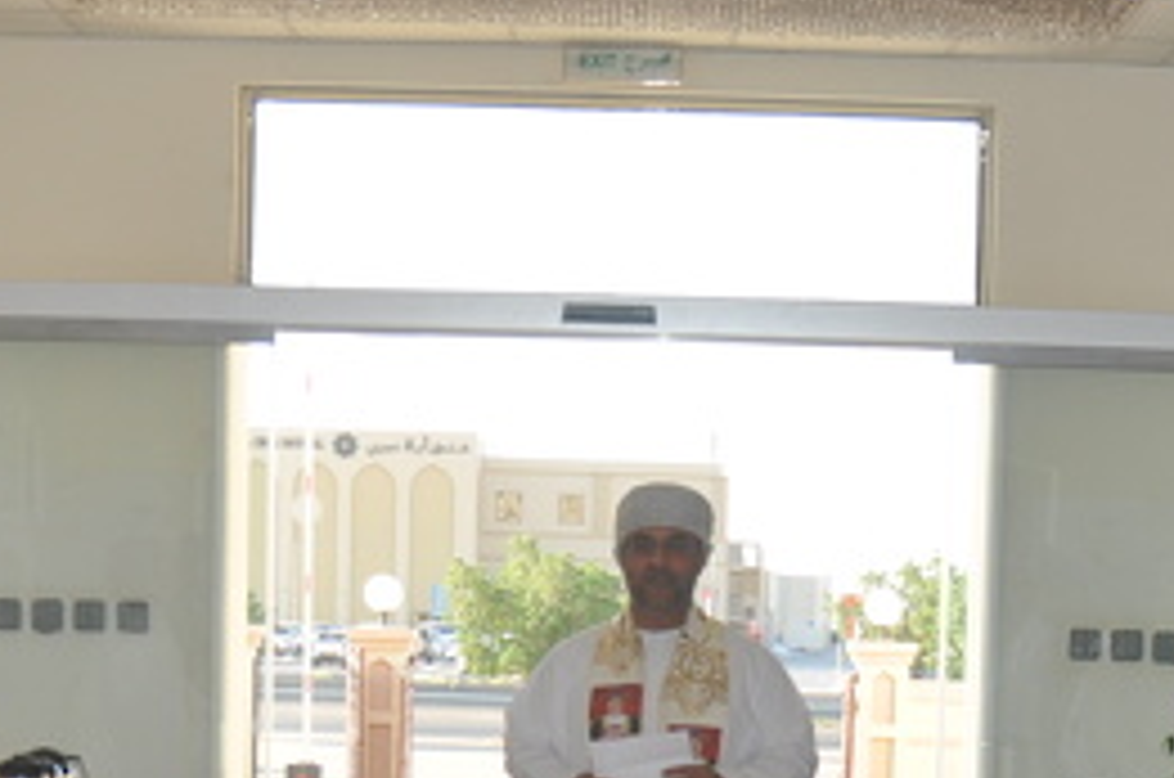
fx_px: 3142
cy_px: 1023
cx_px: 657
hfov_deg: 21.2
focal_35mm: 97
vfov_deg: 13.6
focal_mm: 21
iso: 200
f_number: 6.3
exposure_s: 1/200
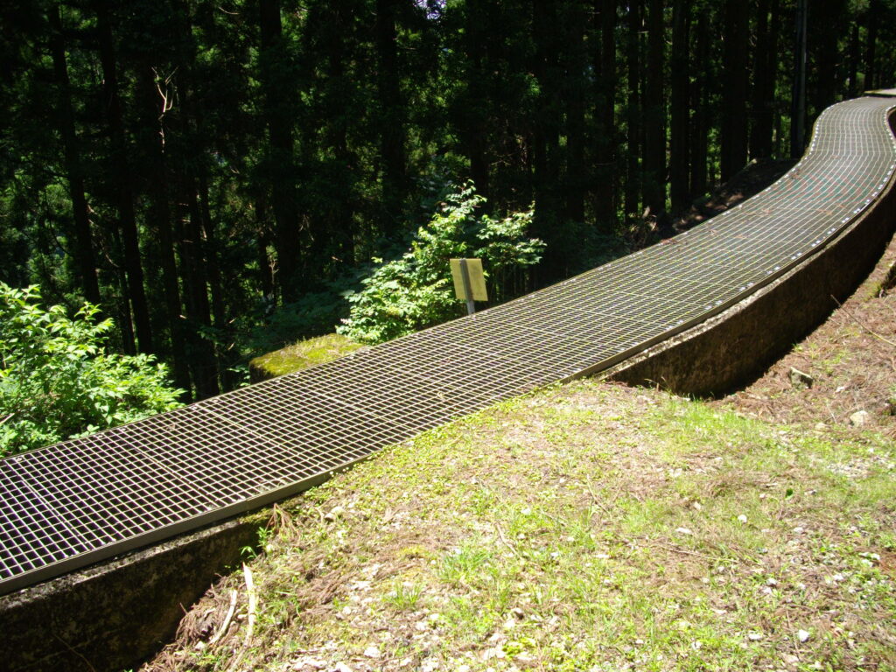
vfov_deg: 38.7
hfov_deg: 50.1
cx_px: 448
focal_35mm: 37
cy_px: 336
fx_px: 958
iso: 100
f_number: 2.8
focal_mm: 6.2
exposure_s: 1/400
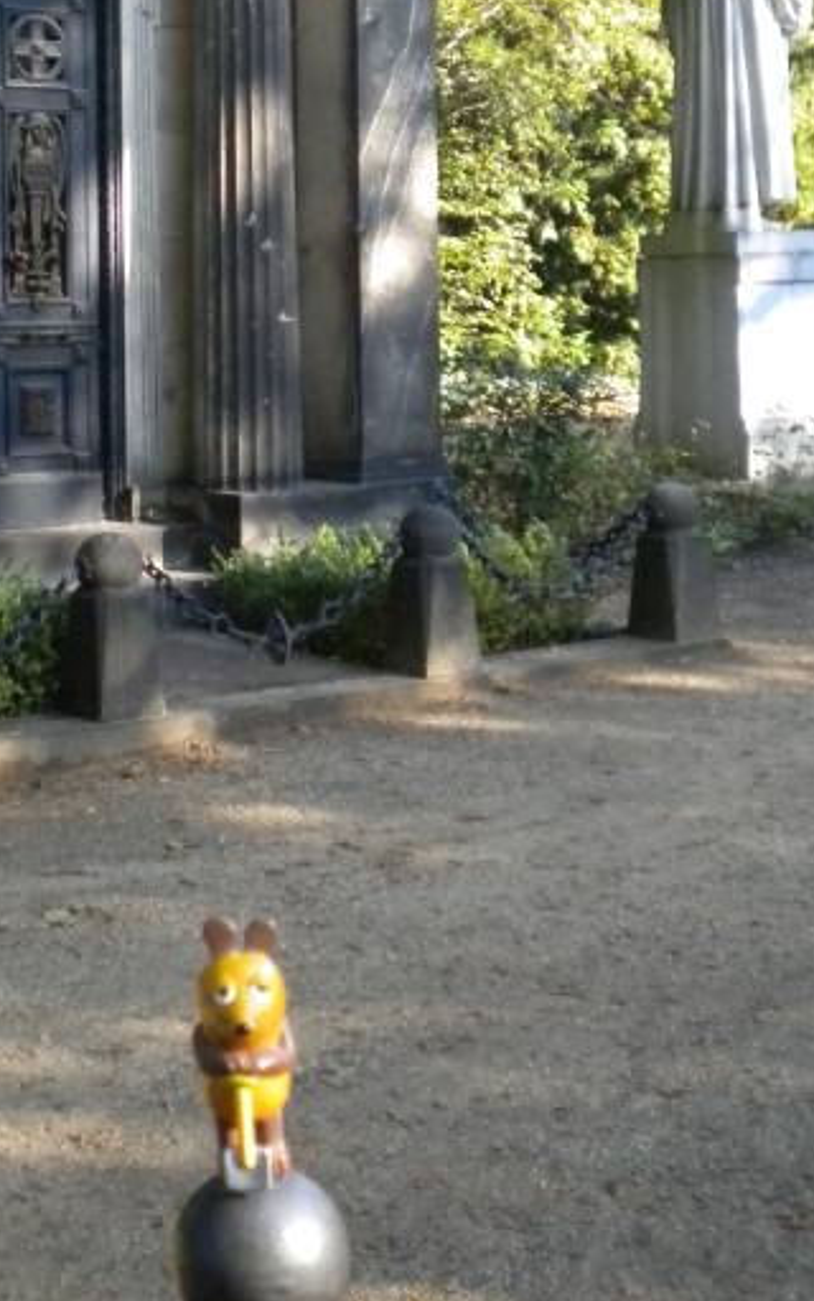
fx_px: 2410
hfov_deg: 19.0
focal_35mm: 68
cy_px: 293
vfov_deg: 29.6
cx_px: 153
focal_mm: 7.4
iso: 400
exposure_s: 1/546
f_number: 3.5
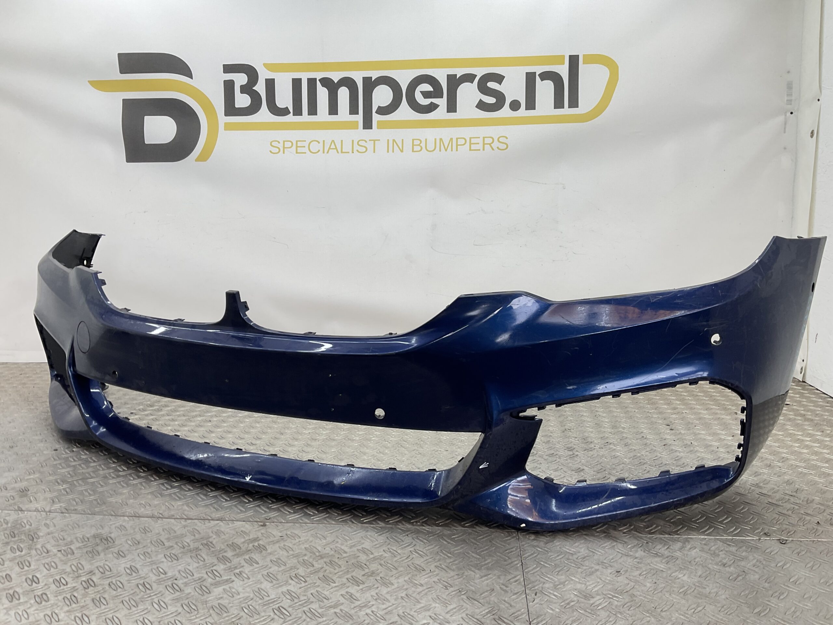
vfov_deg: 48.2
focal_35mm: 29
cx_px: 416
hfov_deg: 61.7
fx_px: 698
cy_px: 312
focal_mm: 3
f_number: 1.8
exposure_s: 1/107
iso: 16
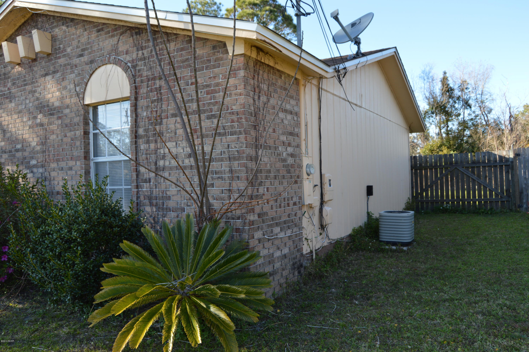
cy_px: 176
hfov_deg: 67.4
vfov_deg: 47.8
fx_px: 396
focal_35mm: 27
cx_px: 264
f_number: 5.6
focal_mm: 18
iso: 100
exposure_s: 1/125
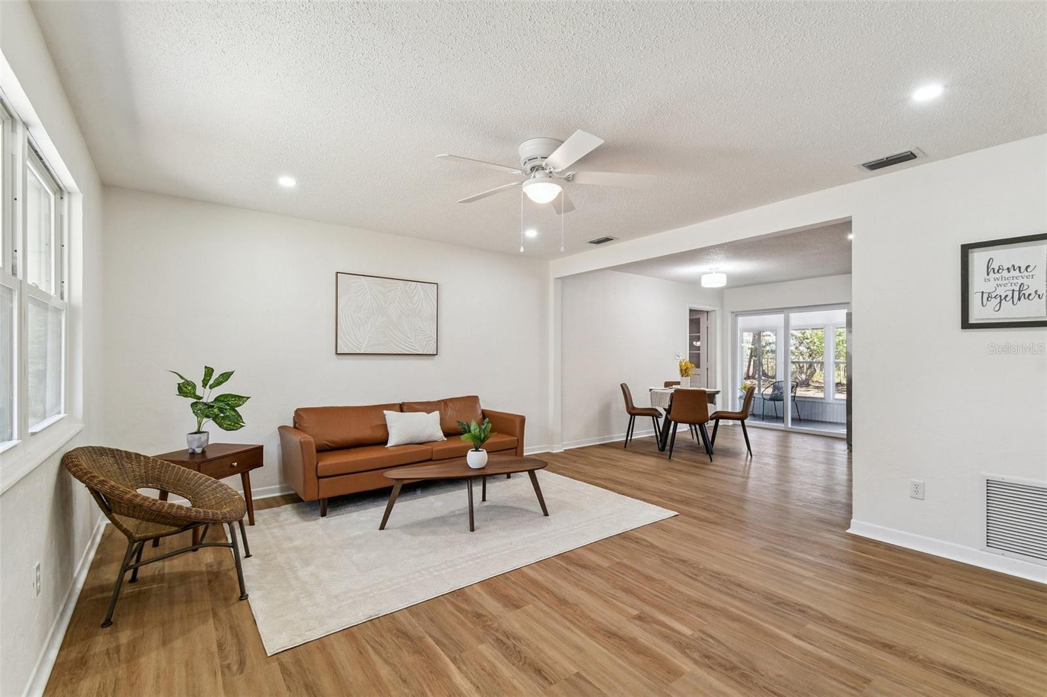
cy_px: 348
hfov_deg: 100.4
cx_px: 524
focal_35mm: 15
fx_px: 436
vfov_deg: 77.3
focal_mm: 10
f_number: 8
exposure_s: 1/6
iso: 200
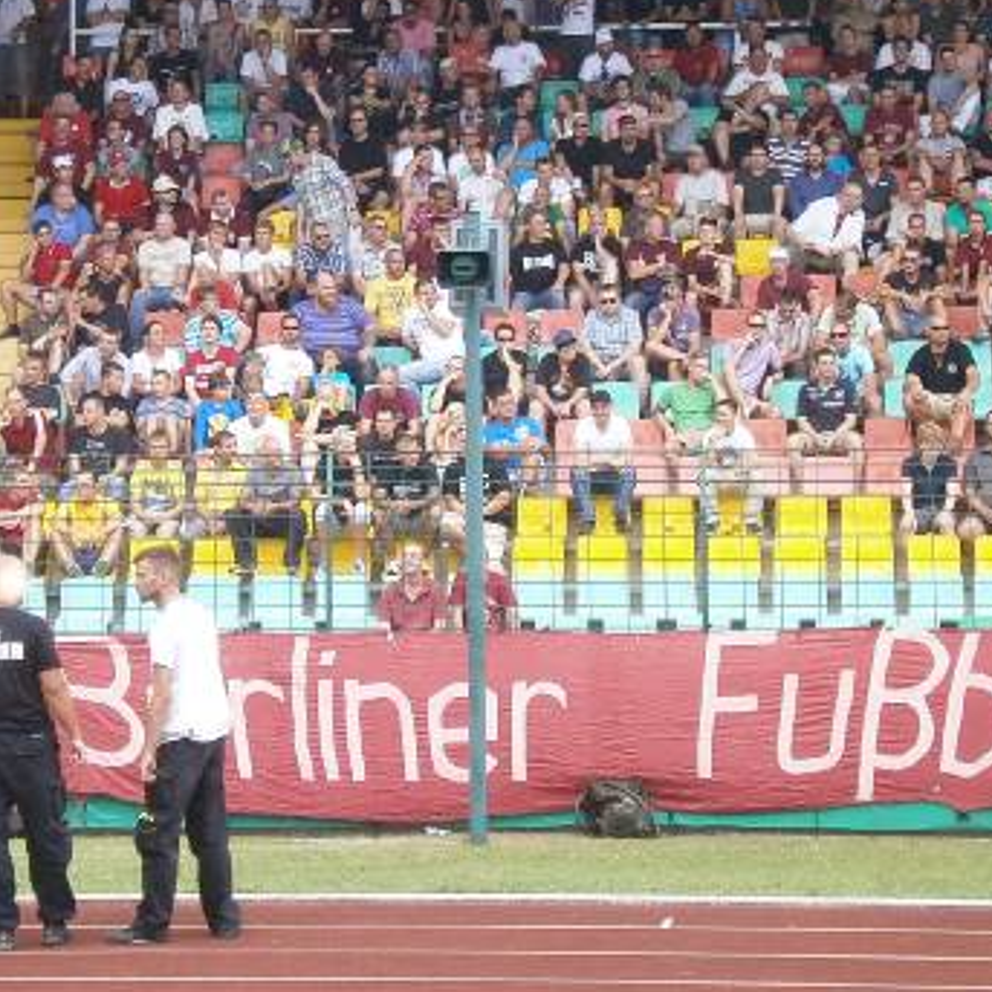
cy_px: 239
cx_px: 370
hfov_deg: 12.6
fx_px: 4507
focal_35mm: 139
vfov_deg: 12.5
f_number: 3.9
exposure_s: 1/80
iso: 80
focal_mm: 10.7
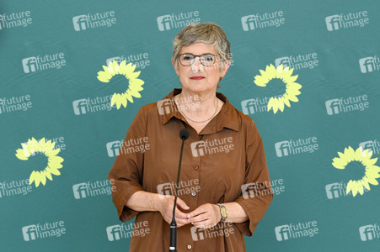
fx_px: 2110
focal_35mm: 200
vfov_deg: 6.9
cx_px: 190
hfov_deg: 10.3
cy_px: 126
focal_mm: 200
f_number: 8
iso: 6400
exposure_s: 1/640
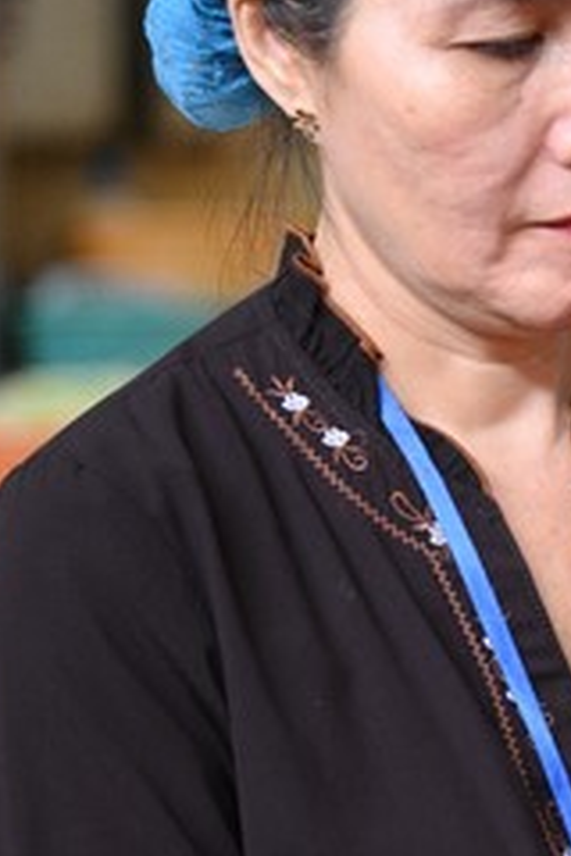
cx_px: 735
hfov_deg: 5.5
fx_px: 5924
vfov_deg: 8.3
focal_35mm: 249
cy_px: 564
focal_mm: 92
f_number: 4
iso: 4000
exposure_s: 1/400
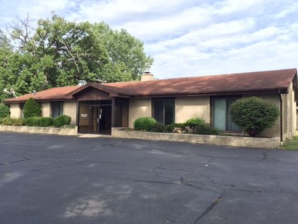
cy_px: 109
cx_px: 145
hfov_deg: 59.9
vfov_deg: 46.8
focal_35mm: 30
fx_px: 258
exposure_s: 1/573
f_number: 2.2
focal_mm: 4.15
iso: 32
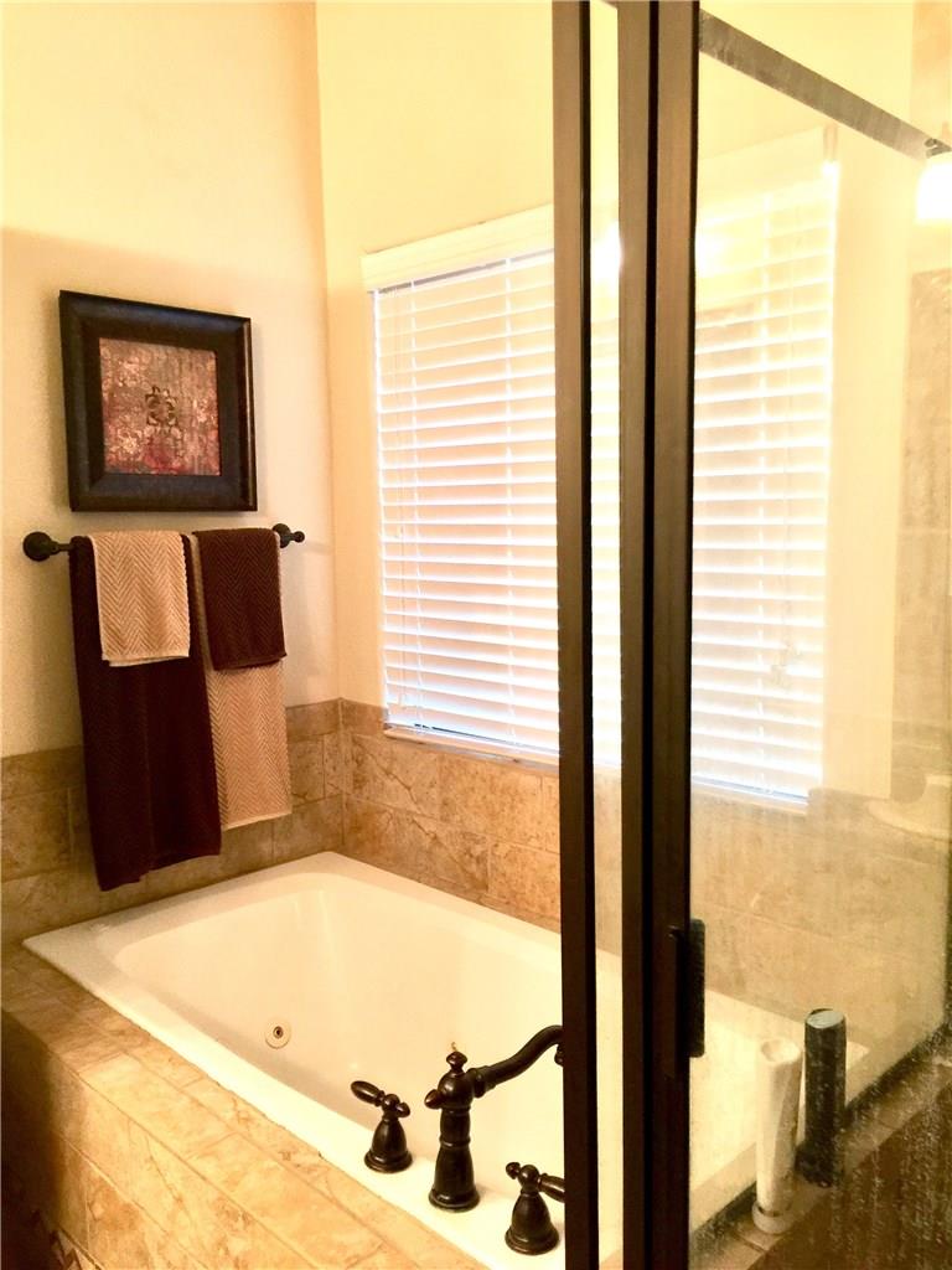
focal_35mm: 29
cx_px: 476
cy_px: 635
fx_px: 1063
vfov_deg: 61.7
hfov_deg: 48.2
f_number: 2.2
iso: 80
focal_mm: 4.15
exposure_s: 1/15
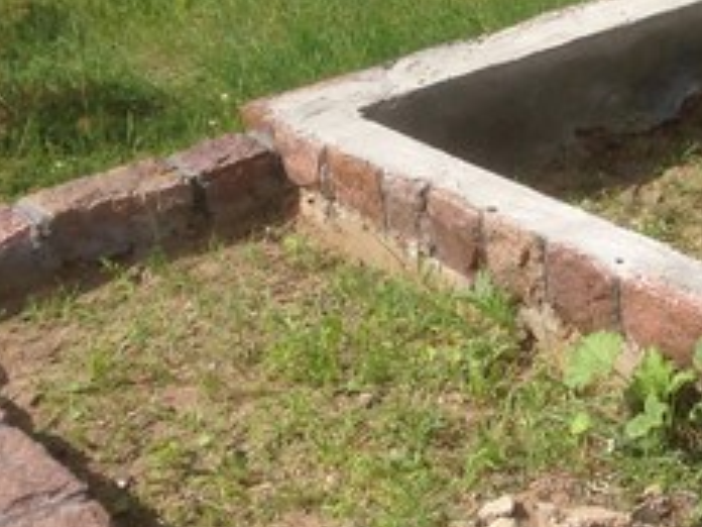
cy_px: 236
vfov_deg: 16.2
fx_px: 1845
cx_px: 805
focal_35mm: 91
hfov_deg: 20.4
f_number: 2.4
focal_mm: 4.12
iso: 50
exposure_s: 1/2169
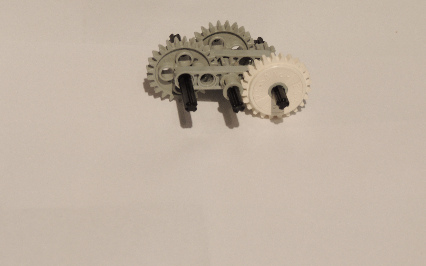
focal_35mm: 112
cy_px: 106
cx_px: 212
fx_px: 1300
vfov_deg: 11.7
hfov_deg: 18.6
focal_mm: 18.7
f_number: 6.6
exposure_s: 1/2.5
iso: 100
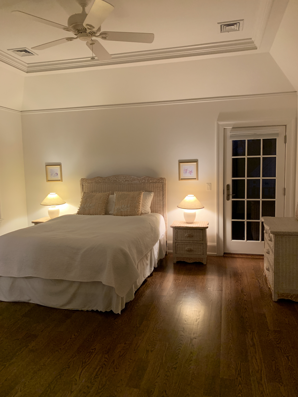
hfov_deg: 53.1
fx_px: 298
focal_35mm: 26
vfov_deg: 67.3
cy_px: 198
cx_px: 149
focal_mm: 4.25
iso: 250
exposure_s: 1/60
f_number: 1.8
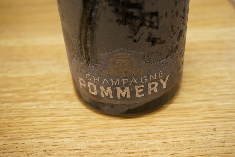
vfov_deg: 29.9
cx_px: 118
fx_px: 294
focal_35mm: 45
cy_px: 78
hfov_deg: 43.6
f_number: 7.1
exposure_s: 1/125
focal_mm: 30
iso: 1250
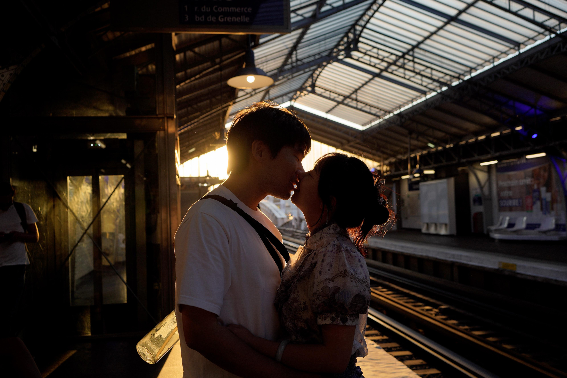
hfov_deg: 54.4
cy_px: 189
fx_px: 551
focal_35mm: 35
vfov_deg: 37.9
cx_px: 284
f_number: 5
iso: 160
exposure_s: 1/320
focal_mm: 35
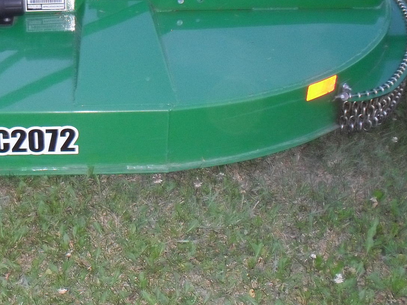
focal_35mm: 66
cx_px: 102
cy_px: 47
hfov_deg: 28.9
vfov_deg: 21.9
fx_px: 776
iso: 240
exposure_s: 1/45
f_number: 3.2
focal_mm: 6.3
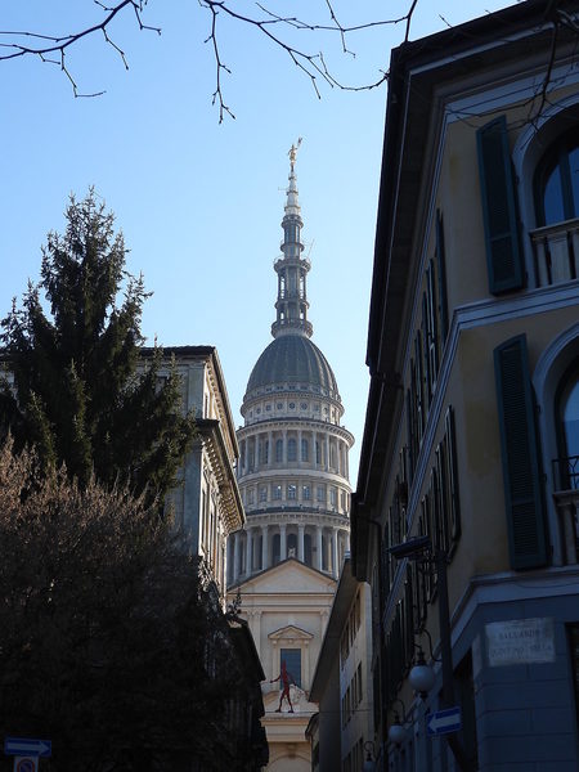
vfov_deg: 38.2
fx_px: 1115
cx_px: 290
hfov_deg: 29.1
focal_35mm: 50
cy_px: 386
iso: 100
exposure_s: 1/640
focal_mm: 9
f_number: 3.2
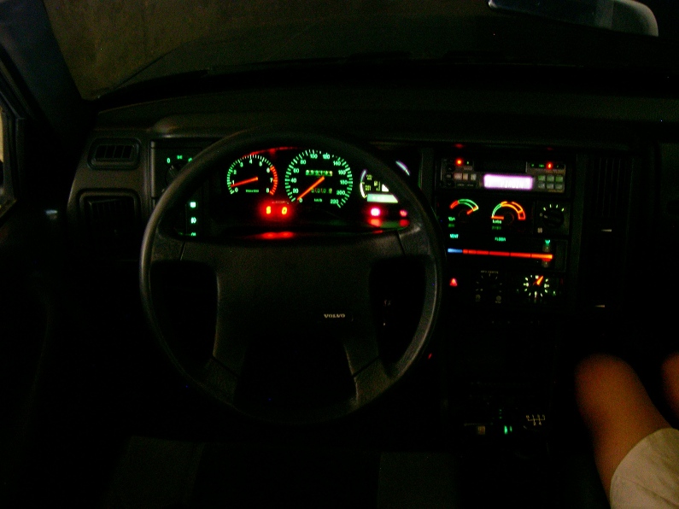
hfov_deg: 49.0
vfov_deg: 37.7
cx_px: 340
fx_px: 745
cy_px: 254
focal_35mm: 38
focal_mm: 8
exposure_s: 1
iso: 400
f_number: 2.8
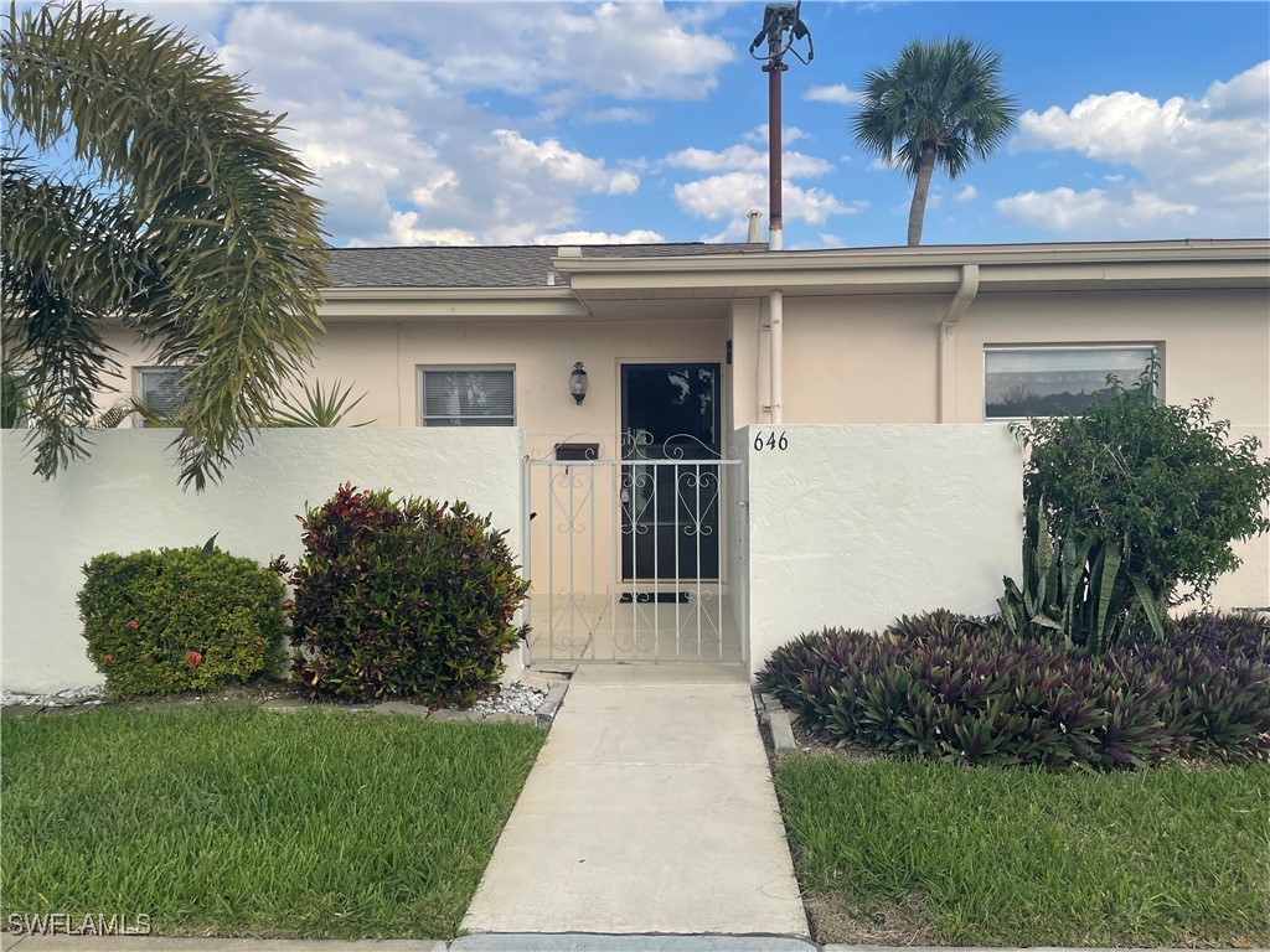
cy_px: 476
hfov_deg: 67.3
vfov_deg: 53.1
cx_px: 635
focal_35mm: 26
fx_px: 954
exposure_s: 1/2618
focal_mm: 4.2
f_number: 1.6
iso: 32
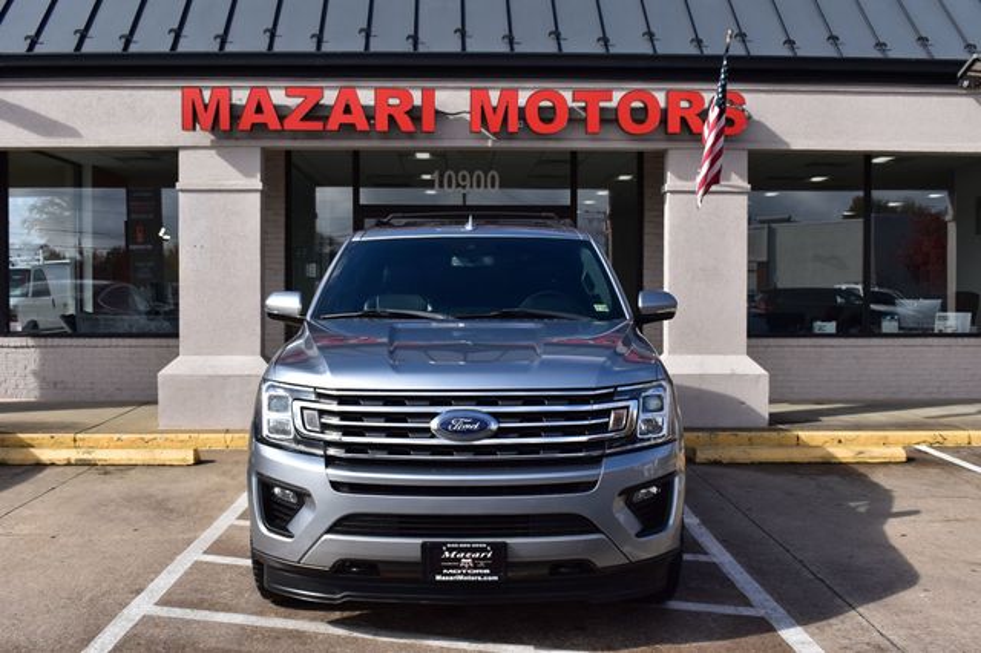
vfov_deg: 35.5
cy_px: 326
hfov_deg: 51.3
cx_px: 490
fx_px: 1021
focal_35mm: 38
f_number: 11
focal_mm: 25
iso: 360
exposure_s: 1/500
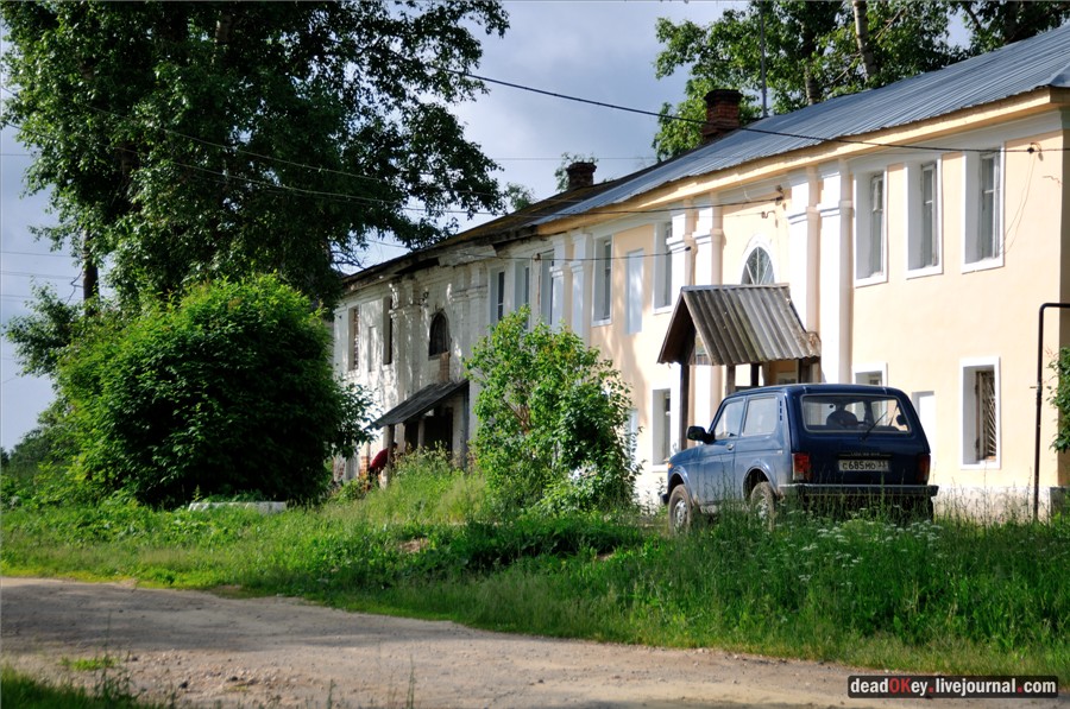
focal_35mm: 98
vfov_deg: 14.0
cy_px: 354
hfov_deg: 21.0
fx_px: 2893
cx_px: 535
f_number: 5
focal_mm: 65
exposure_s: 1/640
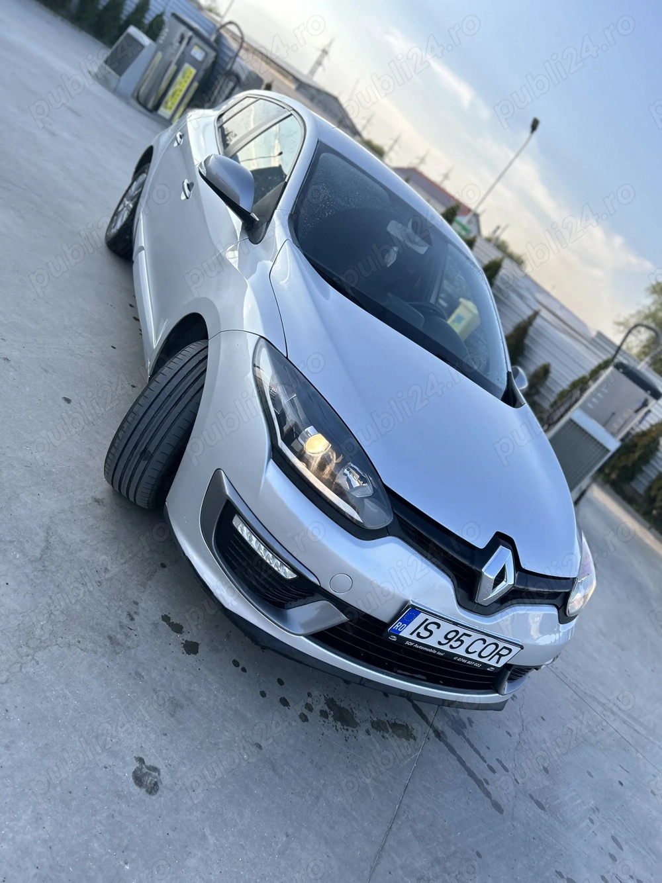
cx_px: 331
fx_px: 663
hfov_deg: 53.0
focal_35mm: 26
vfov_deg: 67.3
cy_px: 442
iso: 50
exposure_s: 1/700
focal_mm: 5.7
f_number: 1.5
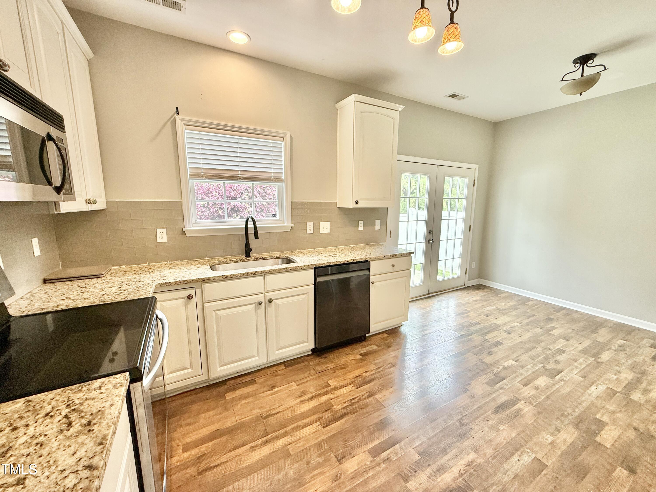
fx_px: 265
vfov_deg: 85.7
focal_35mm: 14
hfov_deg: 102.1
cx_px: 328
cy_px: 246
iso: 125
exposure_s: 1/120
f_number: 2.2
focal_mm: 2.22
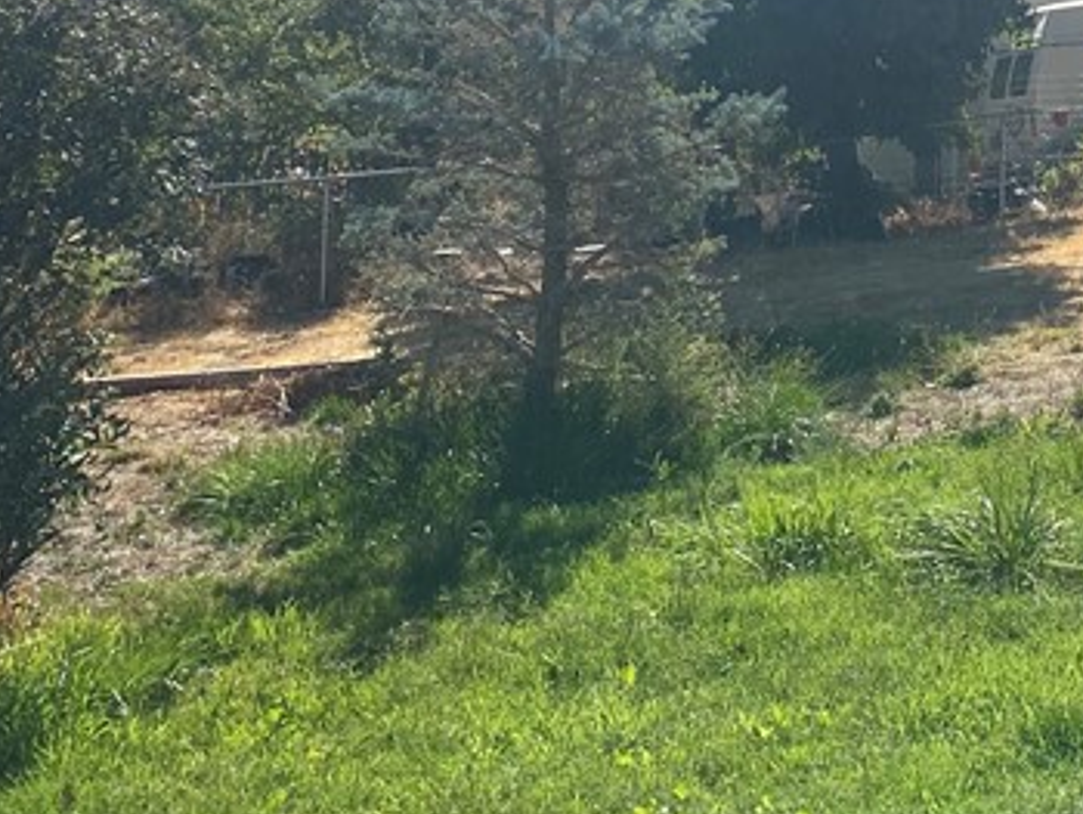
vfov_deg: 18.1
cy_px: -248
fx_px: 2379
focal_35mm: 76
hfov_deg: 24.0
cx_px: 1179
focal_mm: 4.25
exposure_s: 1/4444
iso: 32
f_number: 1.8
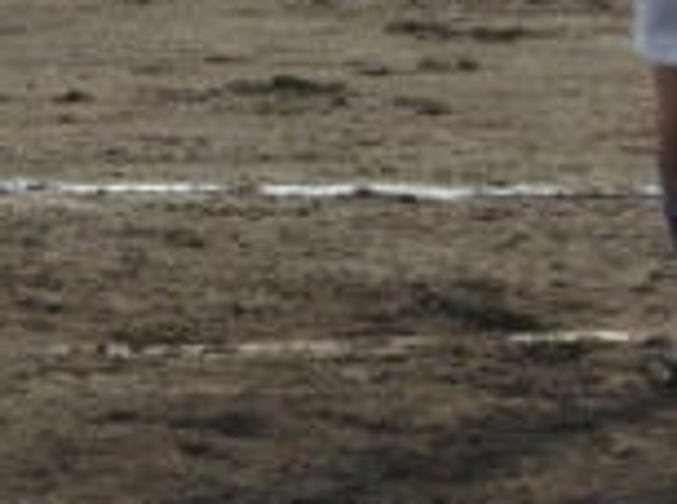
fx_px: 19180
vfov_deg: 1.5
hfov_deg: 2.0
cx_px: 788
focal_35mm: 983
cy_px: -203
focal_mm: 44.8
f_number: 5.5
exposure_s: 1/400
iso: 100
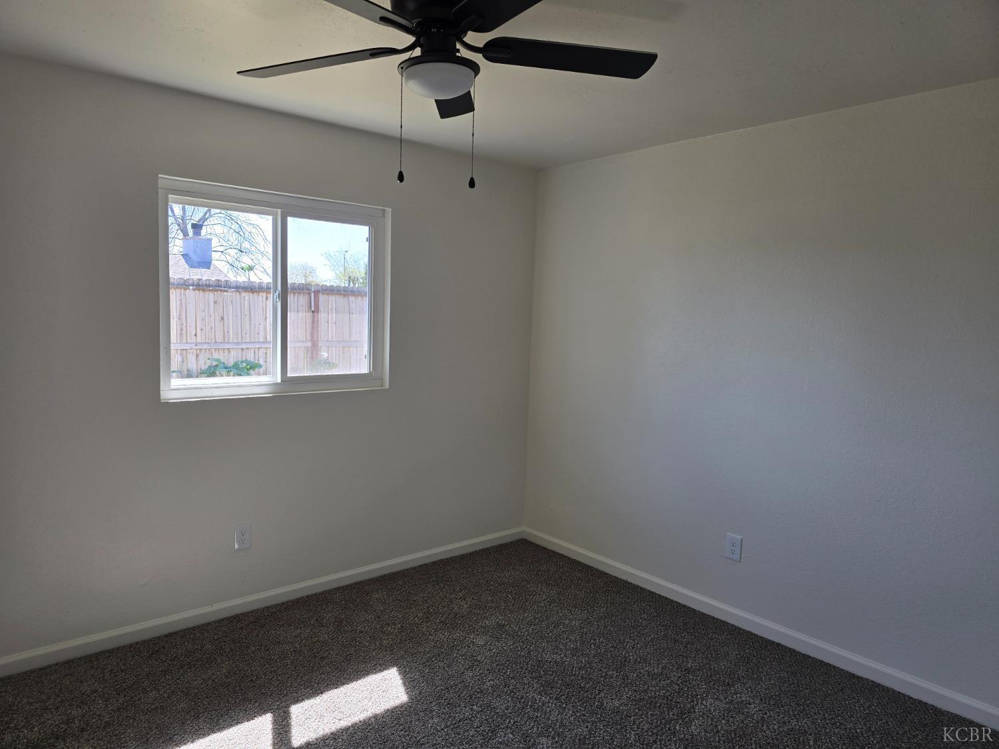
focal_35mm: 23
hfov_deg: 73.9
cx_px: 500
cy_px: 374
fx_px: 664
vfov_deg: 58.9
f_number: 1.7
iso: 50
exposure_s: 1/180
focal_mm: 6.3
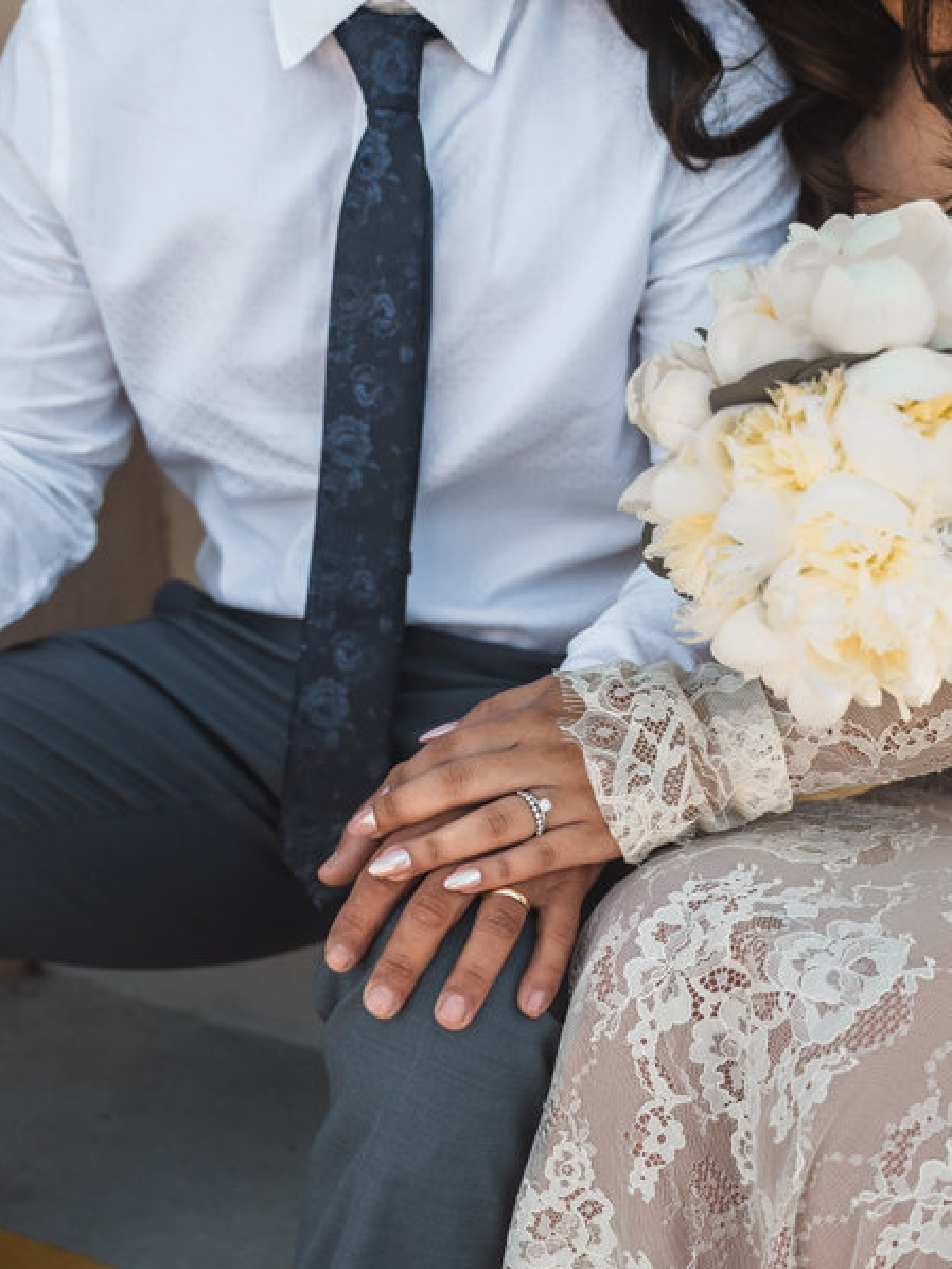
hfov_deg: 25.6
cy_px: 731
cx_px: 601
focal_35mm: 57
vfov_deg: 33.7
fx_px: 2089
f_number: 4
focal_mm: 41
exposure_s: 1/160
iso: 200
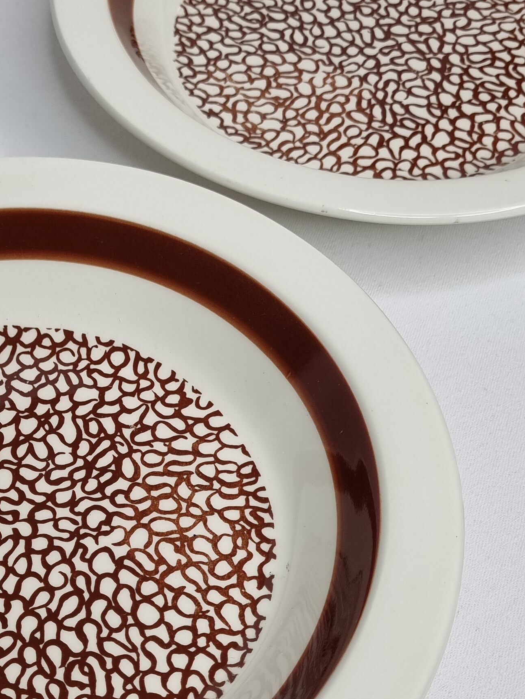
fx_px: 1234
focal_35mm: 61
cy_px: 422
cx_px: 139
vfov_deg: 31.6
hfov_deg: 23.8
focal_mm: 5.4
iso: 50
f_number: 1.8
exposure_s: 1/215
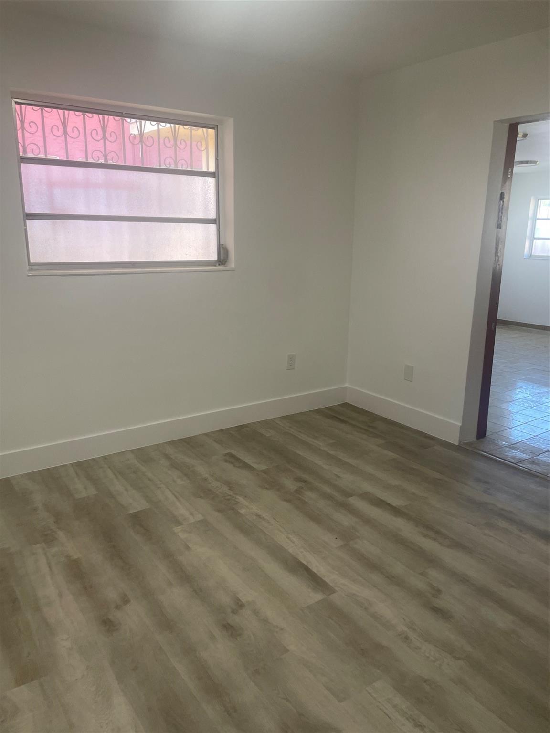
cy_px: 366
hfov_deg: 53.1
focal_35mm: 26
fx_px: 551
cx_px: 275
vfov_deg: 67.3
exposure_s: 1/60
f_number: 1.6
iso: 64
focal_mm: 4.2
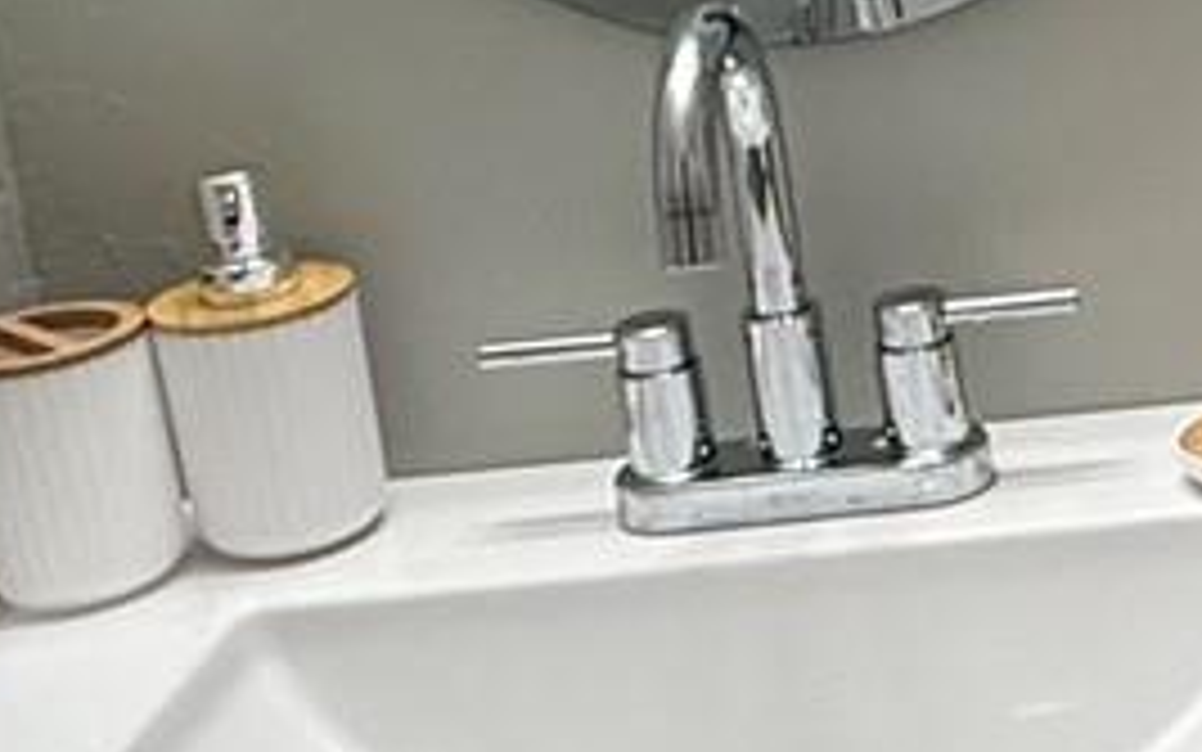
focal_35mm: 89
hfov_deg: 20.0
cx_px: 1819
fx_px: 2916
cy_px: 90
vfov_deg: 14.6
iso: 200
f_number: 2.2
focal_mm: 2.22
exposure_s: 1/60
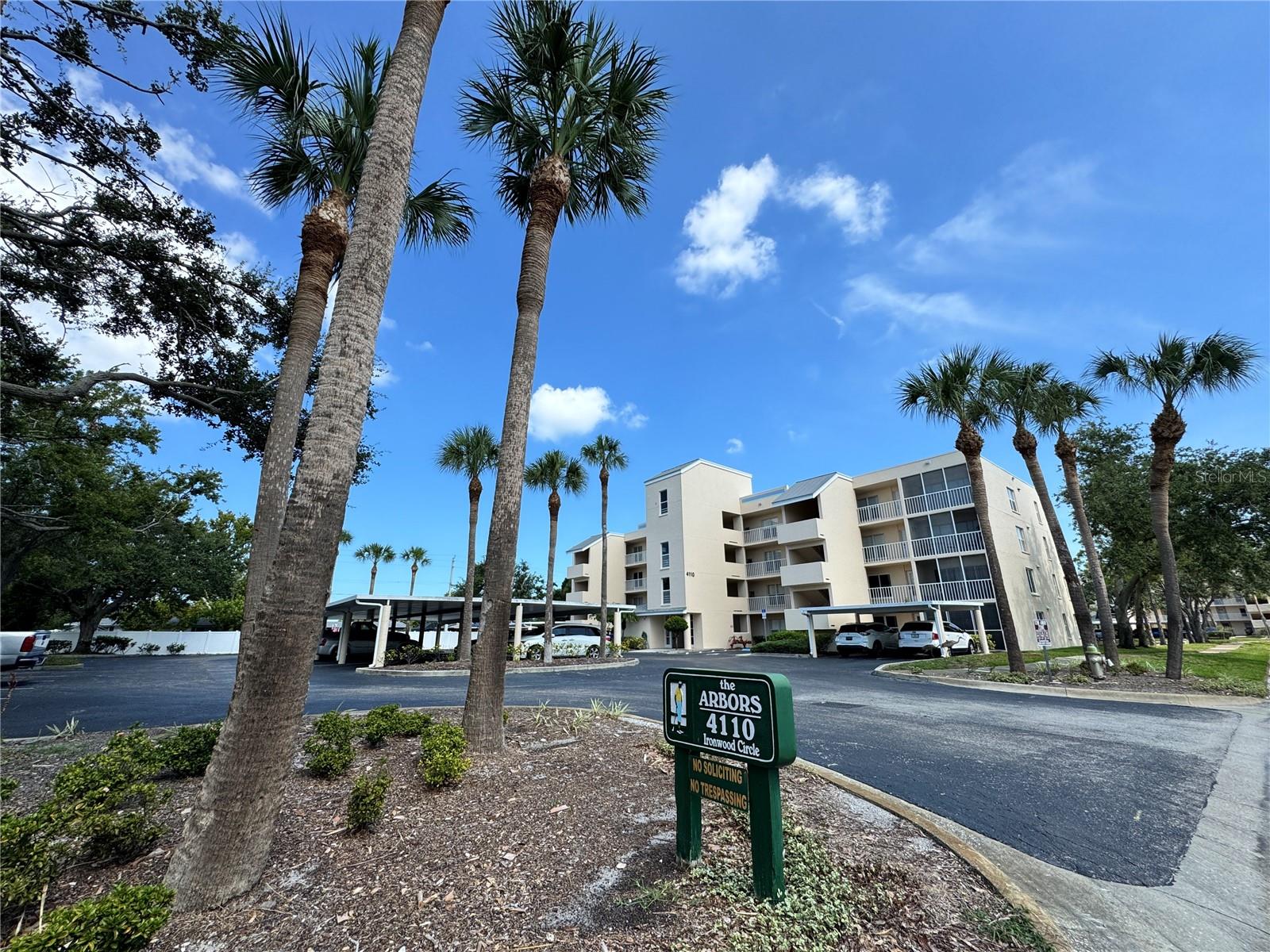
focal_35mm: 14
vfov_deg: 85.7
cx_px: 635
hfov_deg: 102.1
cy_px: 476
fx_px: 514
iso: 40
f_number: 2.2
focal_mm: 2.22
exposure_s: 1/1256
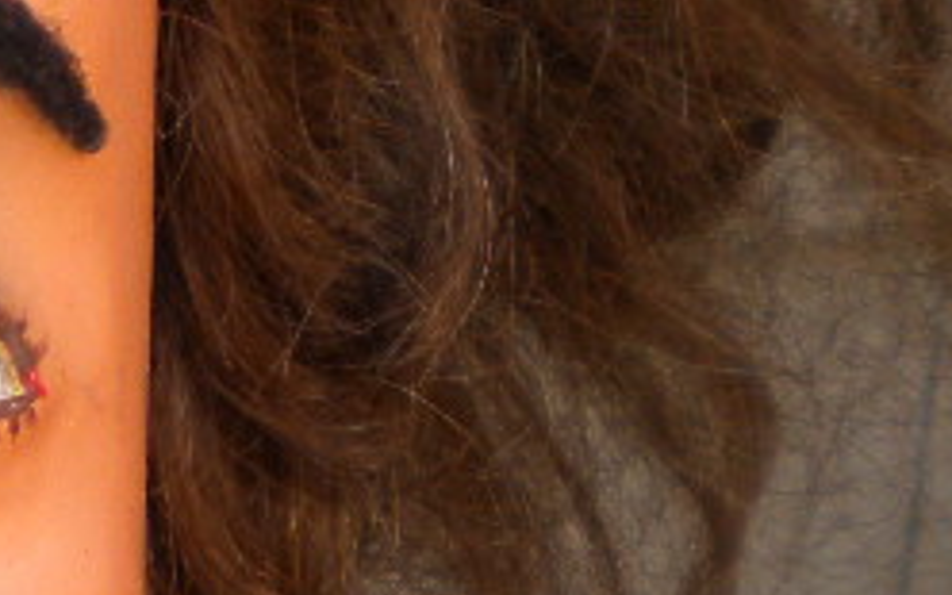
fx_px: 3970
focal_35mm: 153
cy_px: 518
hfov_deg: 12.2
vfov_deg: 8.5
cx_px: -944
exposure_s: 1/104
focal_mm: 6.3
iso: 80
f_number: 3.1
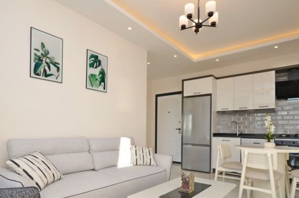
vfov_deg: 56.4
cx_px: 141
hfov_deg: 78.7
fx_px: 182
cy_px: 121
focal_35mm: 22
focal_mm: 10
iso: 180
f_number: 5.6
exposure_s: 1/125
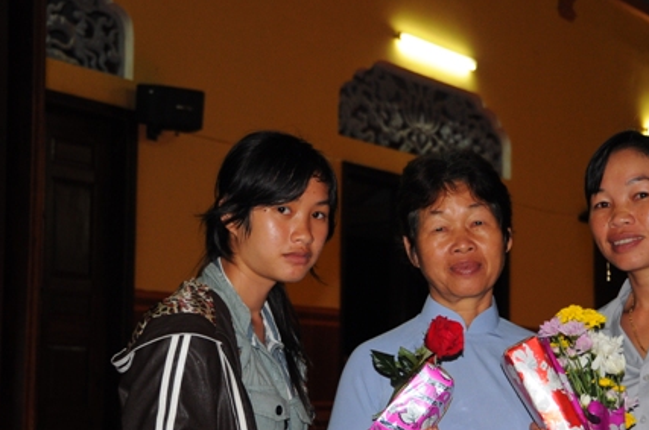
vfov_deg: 18.8
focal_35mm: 72
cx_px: 404
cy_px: 292
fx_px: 1296
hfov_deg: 28.0
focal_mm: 32
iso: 640
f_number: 4.2
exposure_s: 1/60
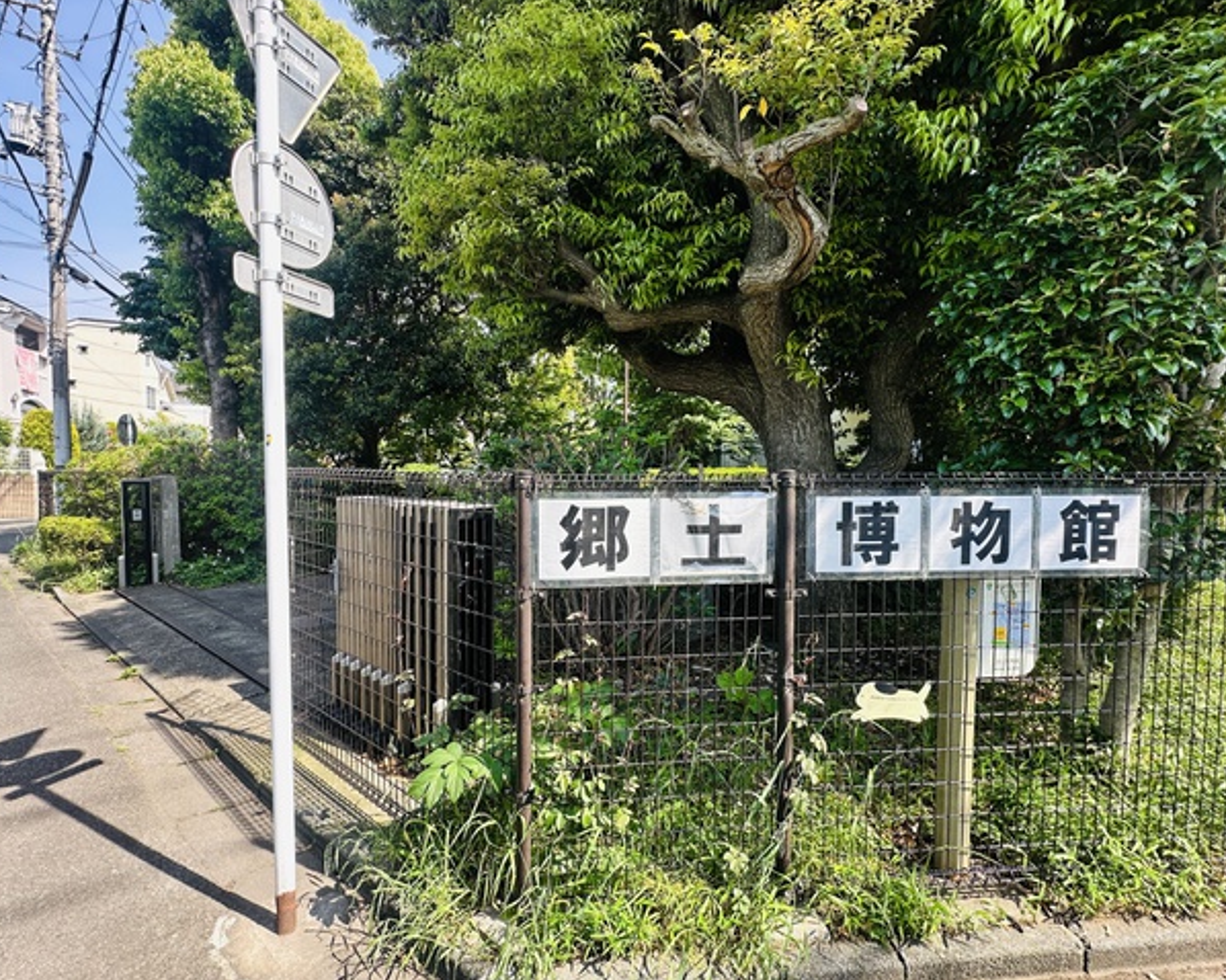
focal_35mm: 16
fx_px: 580
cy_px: 501
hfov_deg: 93.1
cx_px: 621
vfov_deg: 80.3
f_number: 2.2
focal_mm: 2.22
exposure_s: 1/311
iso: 40
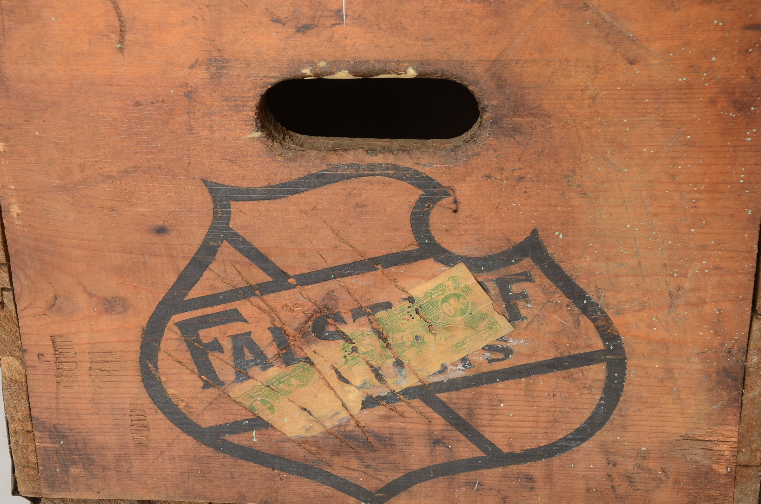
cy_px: 252
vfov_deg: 15.6
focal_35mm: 87
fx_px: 1835
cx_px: 380
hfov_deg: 23.4
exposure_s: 1/125
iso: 200
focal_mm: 58
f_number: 11
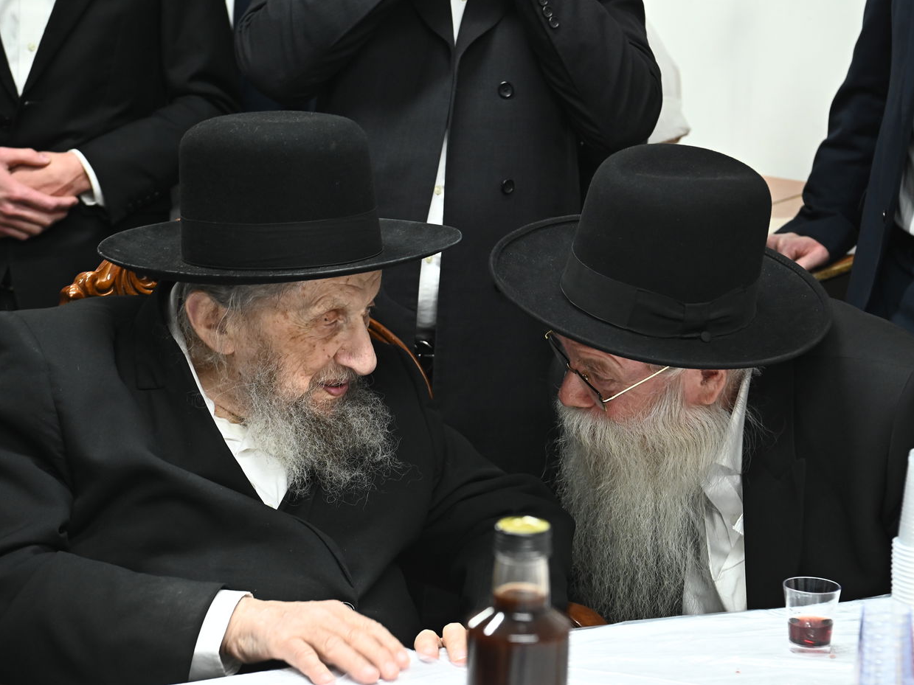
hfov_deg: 25.6
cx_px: 514
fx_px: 2007
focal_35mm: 76
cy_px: 342
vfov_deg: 19.4
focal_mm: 70
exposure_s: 1/160
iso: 2500
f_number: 6.3
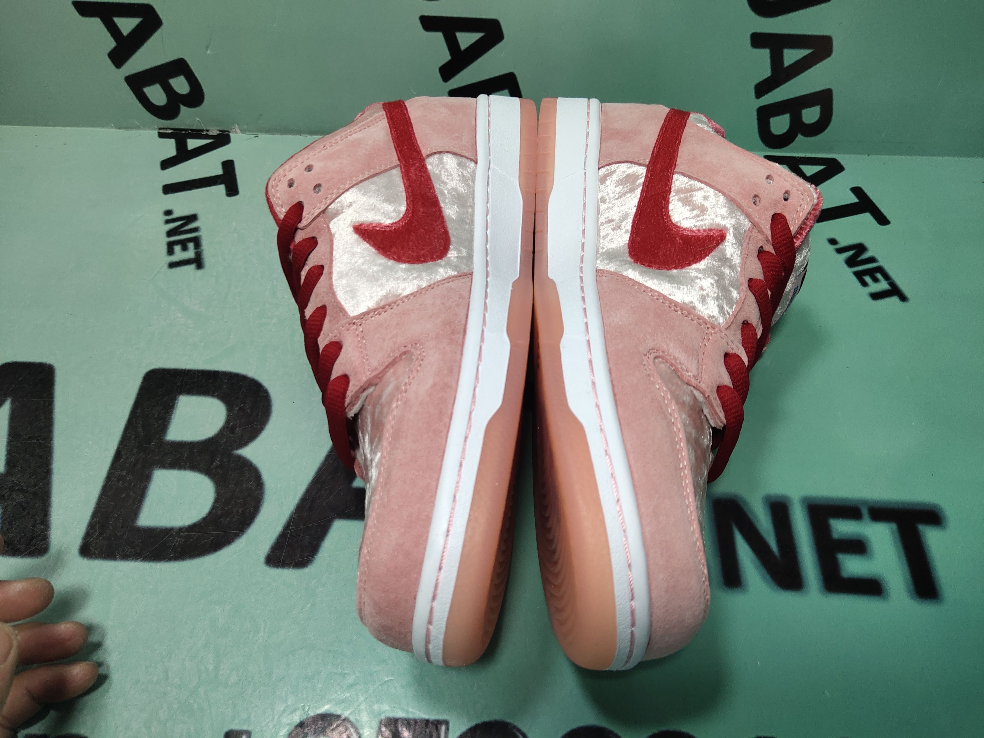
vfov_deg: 46.8
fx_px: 853
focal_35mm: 30
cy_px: 369
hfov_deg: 60.0
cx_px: 492
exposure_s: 1/100
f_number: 1.79
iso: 64
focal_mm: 4.35
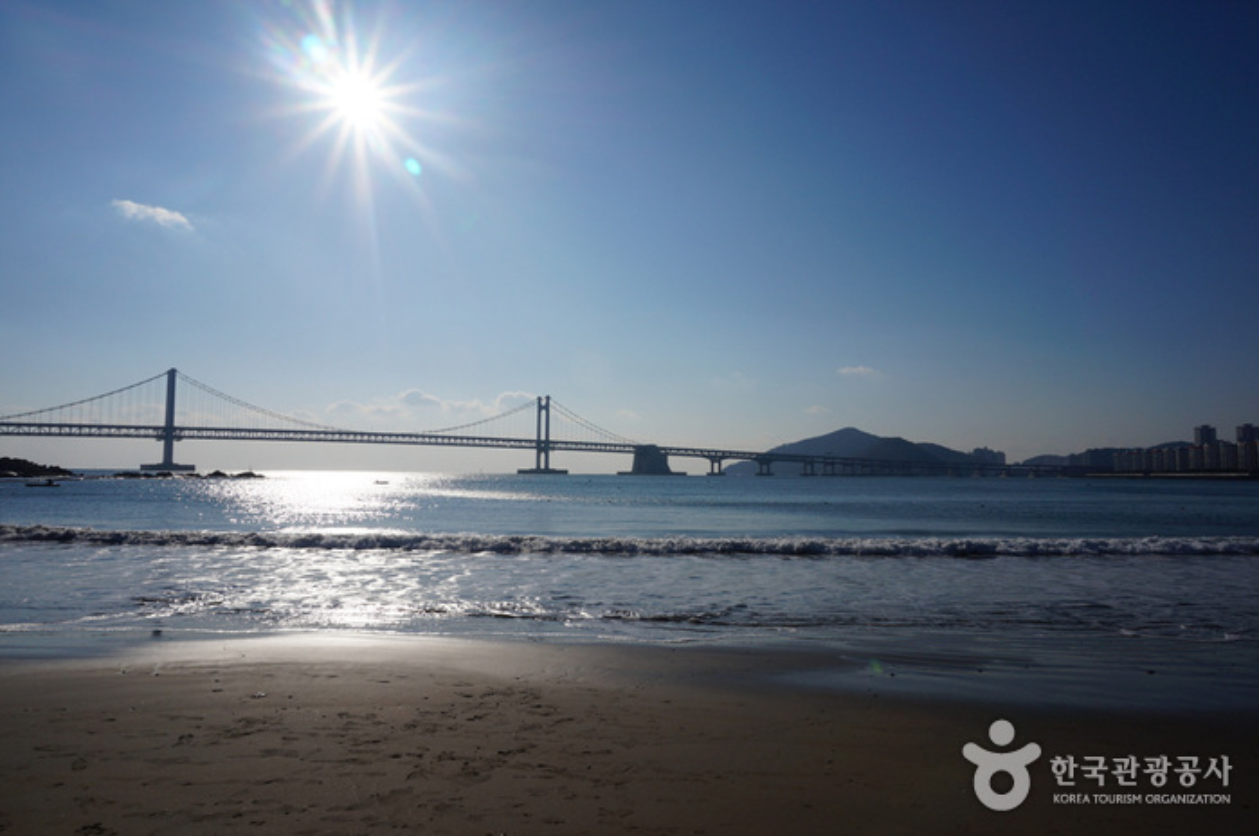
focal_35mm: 24
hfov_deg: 73.8
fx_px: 838
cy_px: 418
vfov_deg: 53.0
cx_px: 630
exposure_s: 1/1000
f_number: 16
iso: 200
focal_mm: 16
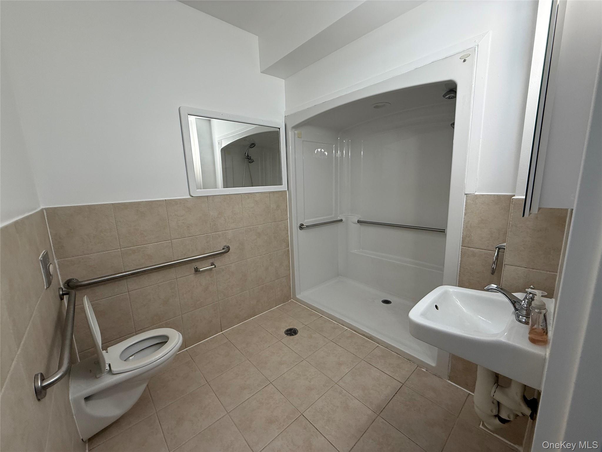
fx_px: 243
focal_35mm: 14
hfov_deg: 102.1
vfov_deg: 85.7
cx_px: 301
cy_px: 226
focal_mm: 2.22
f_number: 2.2
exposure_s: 1/120
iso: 125
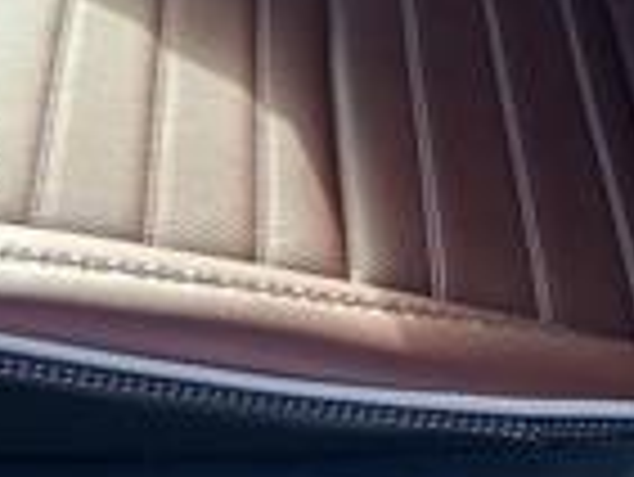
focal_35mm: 118
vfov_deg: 11.1
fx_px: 2163
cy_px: -544
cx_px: 324
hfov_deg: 16.7
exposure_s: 1/360
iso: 50
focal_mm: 5.7
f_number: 1.5
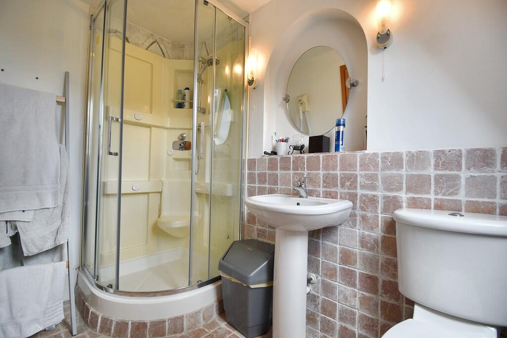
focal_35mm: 15
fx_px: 211
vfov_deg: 77.3
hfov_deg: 100.4
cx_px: 254
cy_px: 169
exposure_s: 1/20
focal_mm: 10
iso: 100
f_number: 4.5
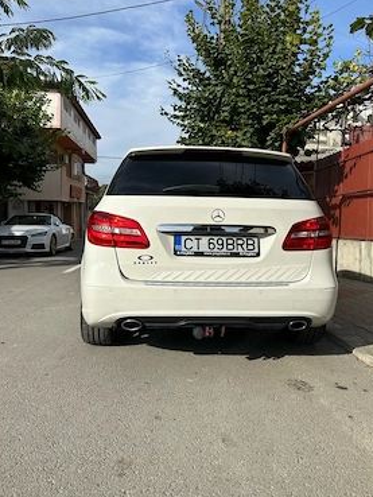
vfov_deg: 67.3
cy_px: 238
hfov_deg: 53.1
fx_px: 373
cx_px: 193
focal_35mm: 26
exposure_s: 1/6623
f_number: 1.78
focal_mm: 6.86
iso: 80
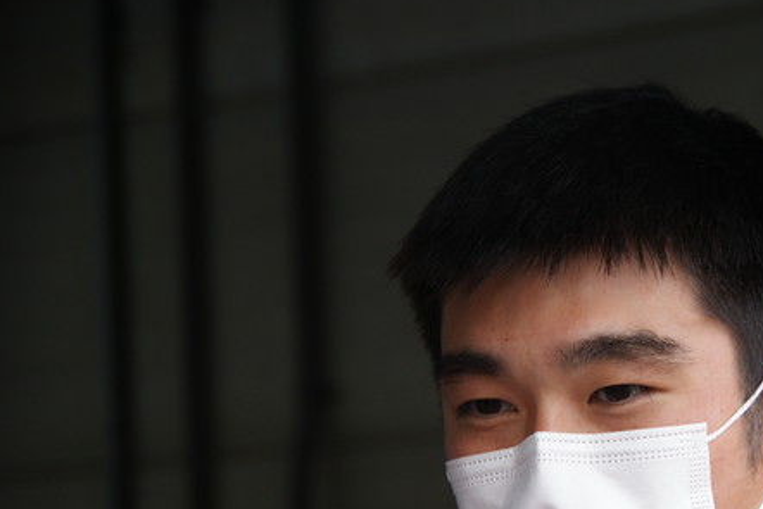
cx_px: 580
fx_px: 4664
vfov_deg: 6.2
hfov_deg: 9.3
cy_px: 349
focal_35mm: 220
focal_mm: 90
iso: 160
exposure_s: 1/160
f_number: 5.6
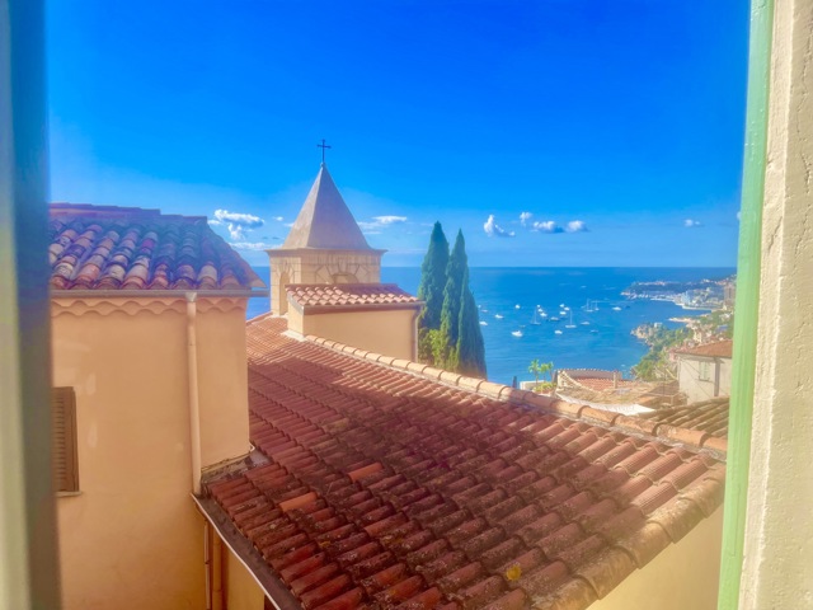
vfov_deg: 54.9
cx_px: 406
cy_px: 305
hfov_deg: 69.4
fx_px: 587
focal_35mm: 25
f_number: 1.6
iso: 32
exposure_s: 1/3344
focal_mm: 5.1
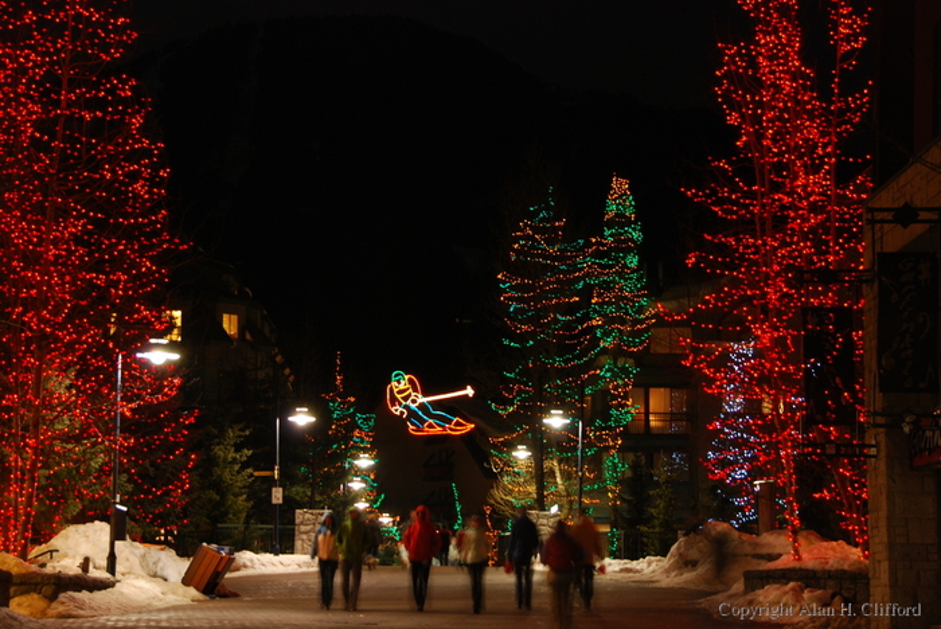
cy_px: 314
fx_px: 2158
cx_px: 470
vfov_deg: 16.6
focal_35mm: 82
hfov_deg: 24.6
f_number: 4.8
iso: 250
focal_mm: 55
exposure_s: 1
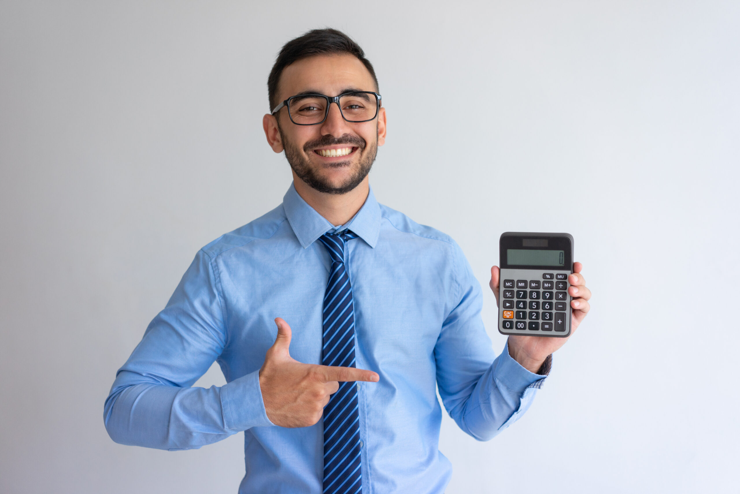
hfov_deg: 36.2
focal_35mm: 55
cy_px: 247
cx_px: 370
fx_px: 1131
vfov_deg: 24.6
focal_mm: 55
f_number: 2.8
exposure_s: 1/100
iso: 500
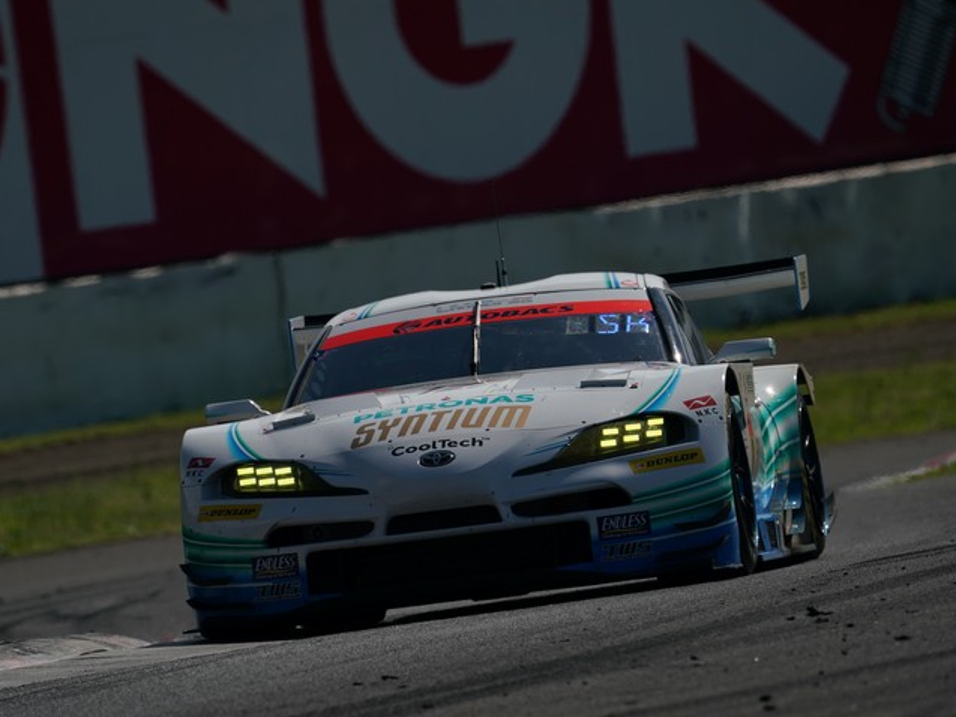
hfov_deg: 3.0
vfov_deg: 2.3
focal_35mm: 652
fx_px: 18010
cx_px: 446
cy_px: 358
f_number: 9
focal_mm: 600
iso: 200
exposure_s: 1/1600
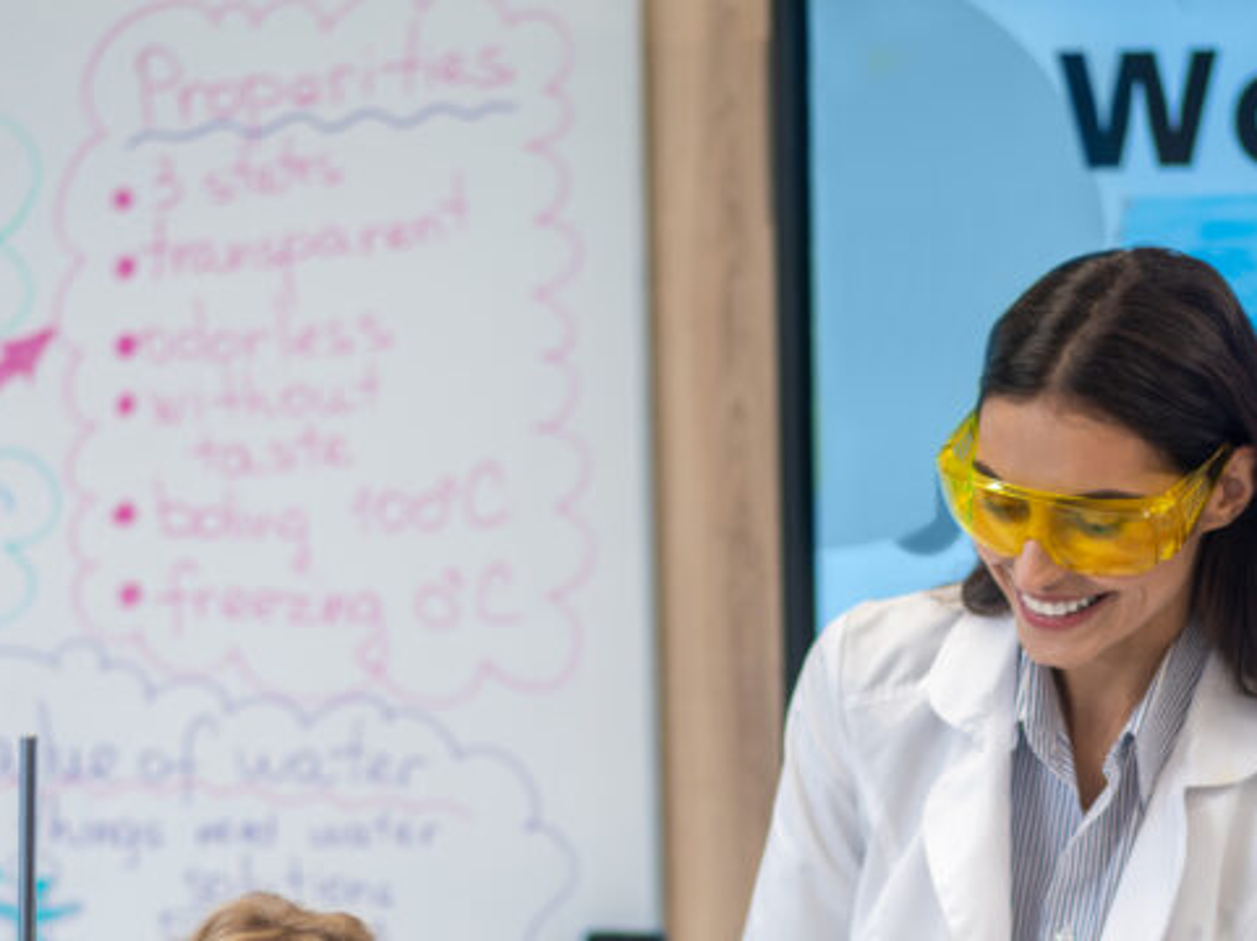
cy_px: 816
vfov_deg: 8.5
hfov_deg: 11.4
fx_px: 6314
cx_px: 628
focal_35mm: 174
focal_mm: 85
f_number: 2.2
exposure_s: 1/200
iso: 250
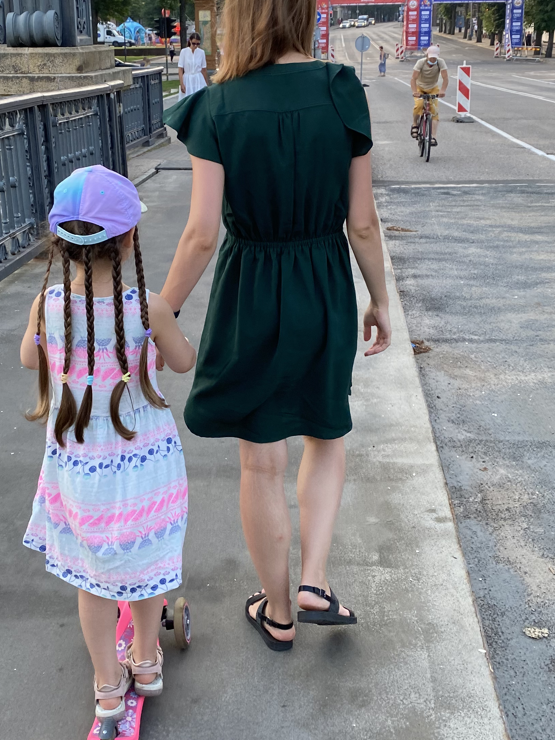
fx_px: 1026
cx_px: 232
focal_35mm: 48
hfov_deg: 30.2
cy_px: 336
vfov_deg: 39.6
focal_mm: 4.25
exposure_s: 1/280
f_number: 1.8
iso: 32
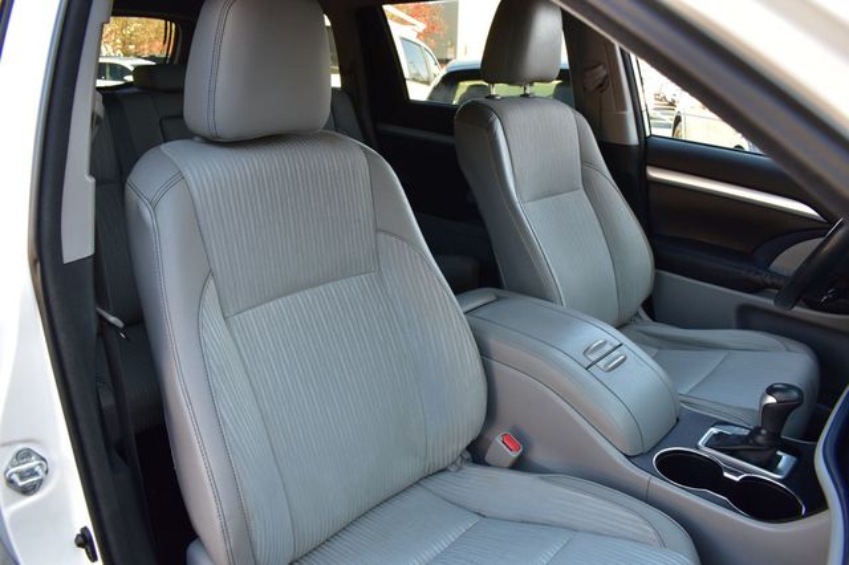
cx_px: 424
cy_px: 282
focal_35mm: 27
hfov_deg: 67.4
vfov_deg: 47.9
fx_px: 636
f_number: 8
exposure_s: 1/50
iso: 400
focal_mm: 18
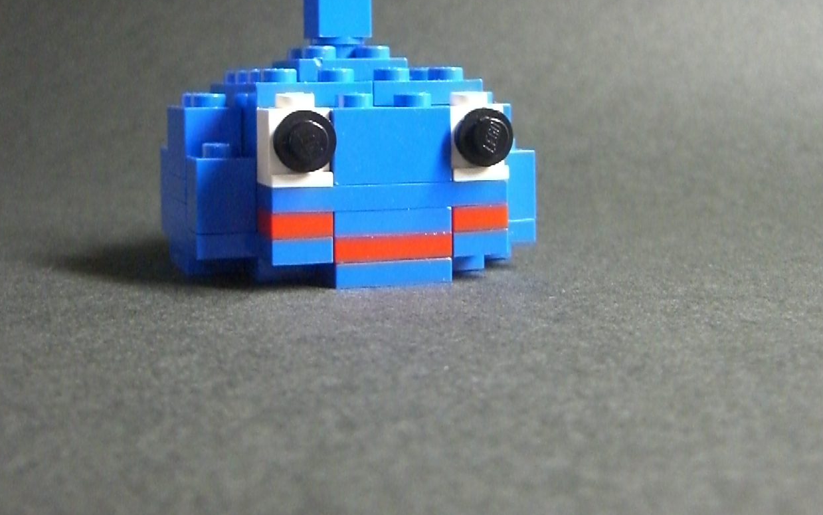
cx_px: 376
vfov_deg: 24.7
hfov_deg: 38.8
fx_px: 1167
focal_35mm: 52
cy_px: 167
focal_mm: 6.2
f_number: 2.7
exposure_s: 1/40
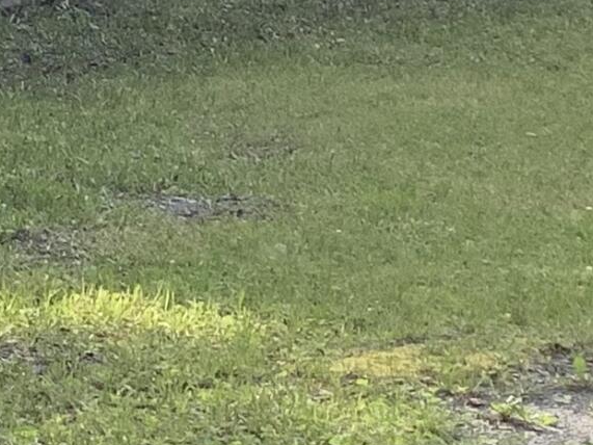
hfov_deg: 10.6
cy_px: -644
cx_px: -789
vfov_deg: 8.3
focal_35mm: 163
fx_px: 2792
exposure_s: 1/256
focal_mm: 3.3
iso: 25
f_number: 2.4
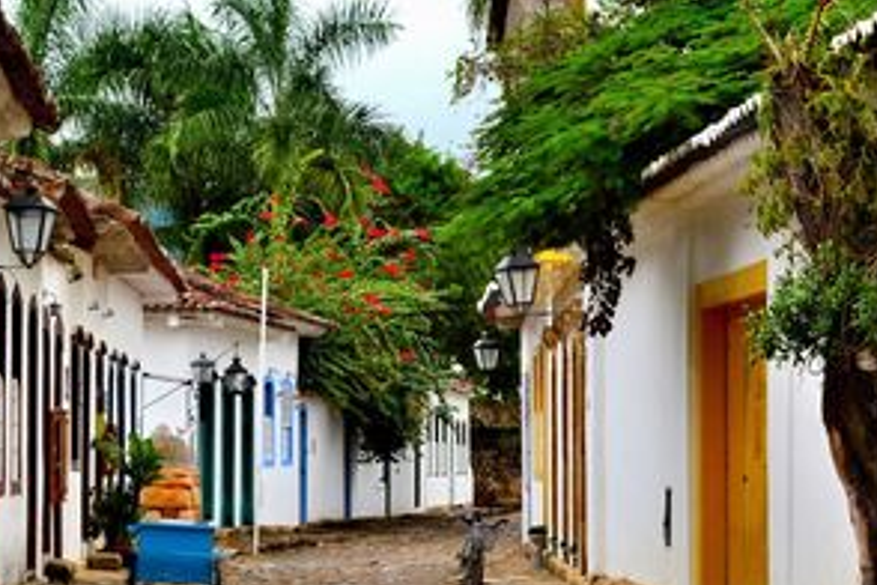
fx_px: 2972
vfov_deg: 11.2
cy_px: 312
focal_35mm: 122
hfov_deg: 16.8
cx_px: 313
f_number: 10
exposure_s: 1/200
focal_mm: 52
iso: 400
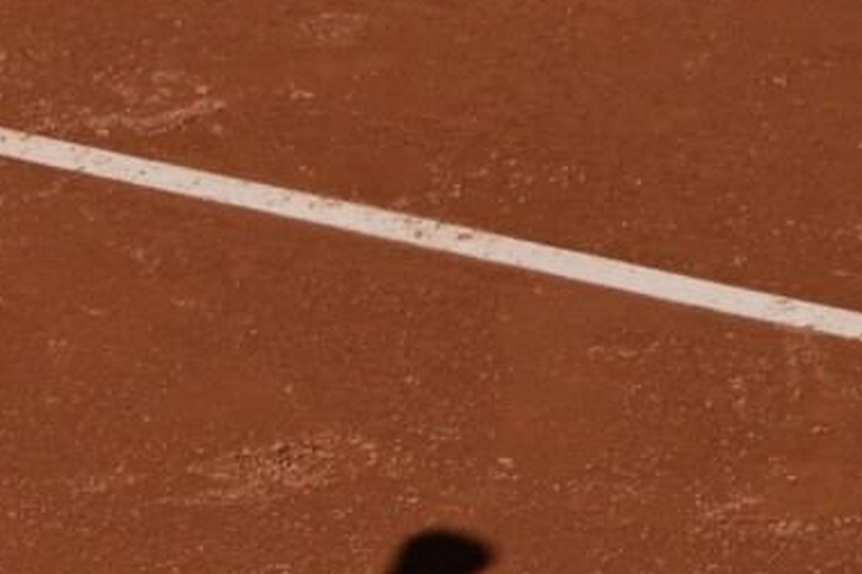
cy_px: 312
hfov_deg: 4.2
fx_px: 11780
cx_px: -472
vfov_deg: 2.8
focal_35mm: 492
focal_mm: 155
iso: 100
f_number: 3.5
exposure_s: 1/3200
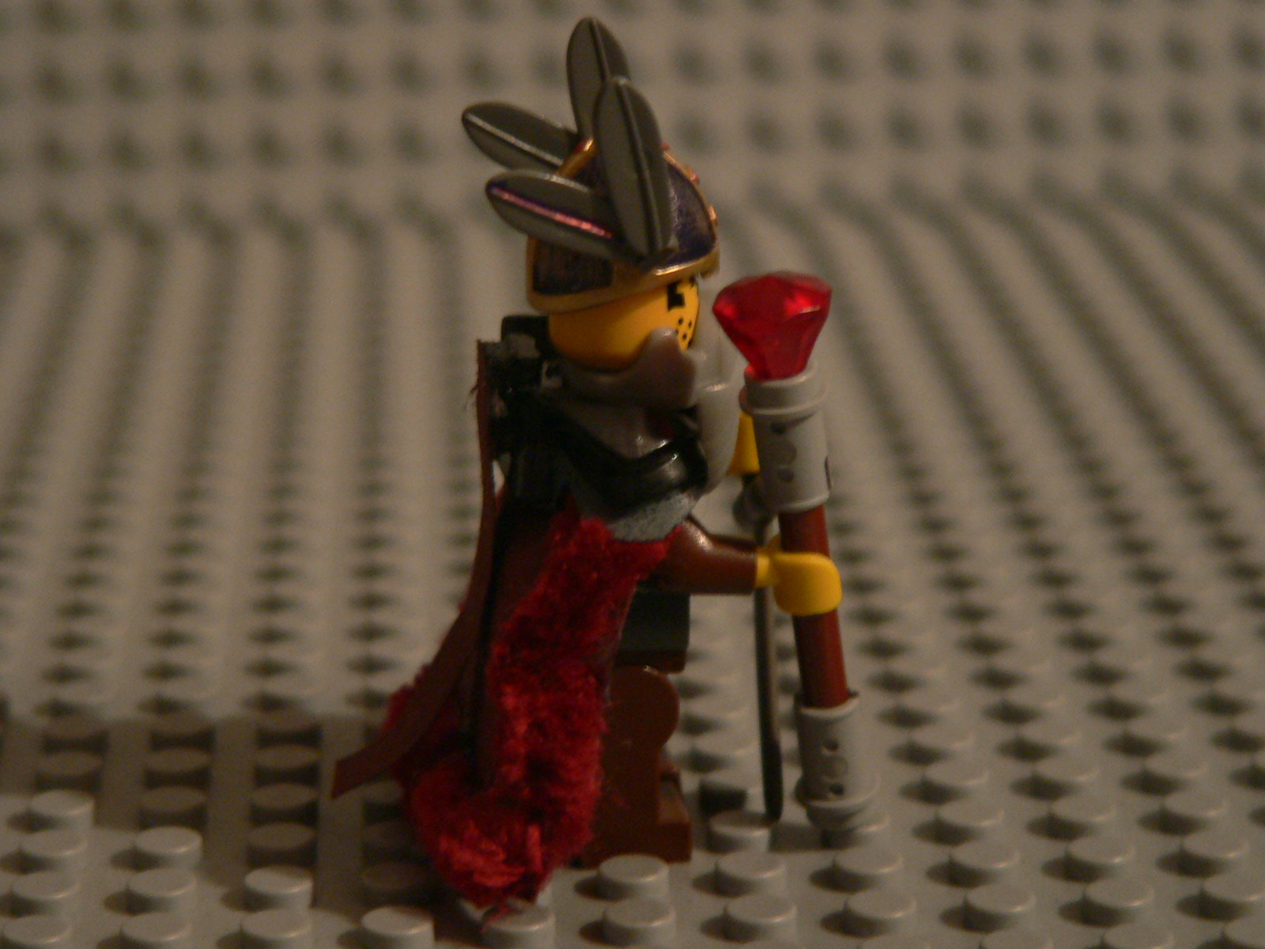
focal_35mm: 112
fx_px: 4093
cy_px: 474
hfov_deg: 17.6
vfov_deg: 13.2
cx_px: 632
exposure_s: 1/4
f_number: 2.8
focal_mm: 18.6
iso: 200
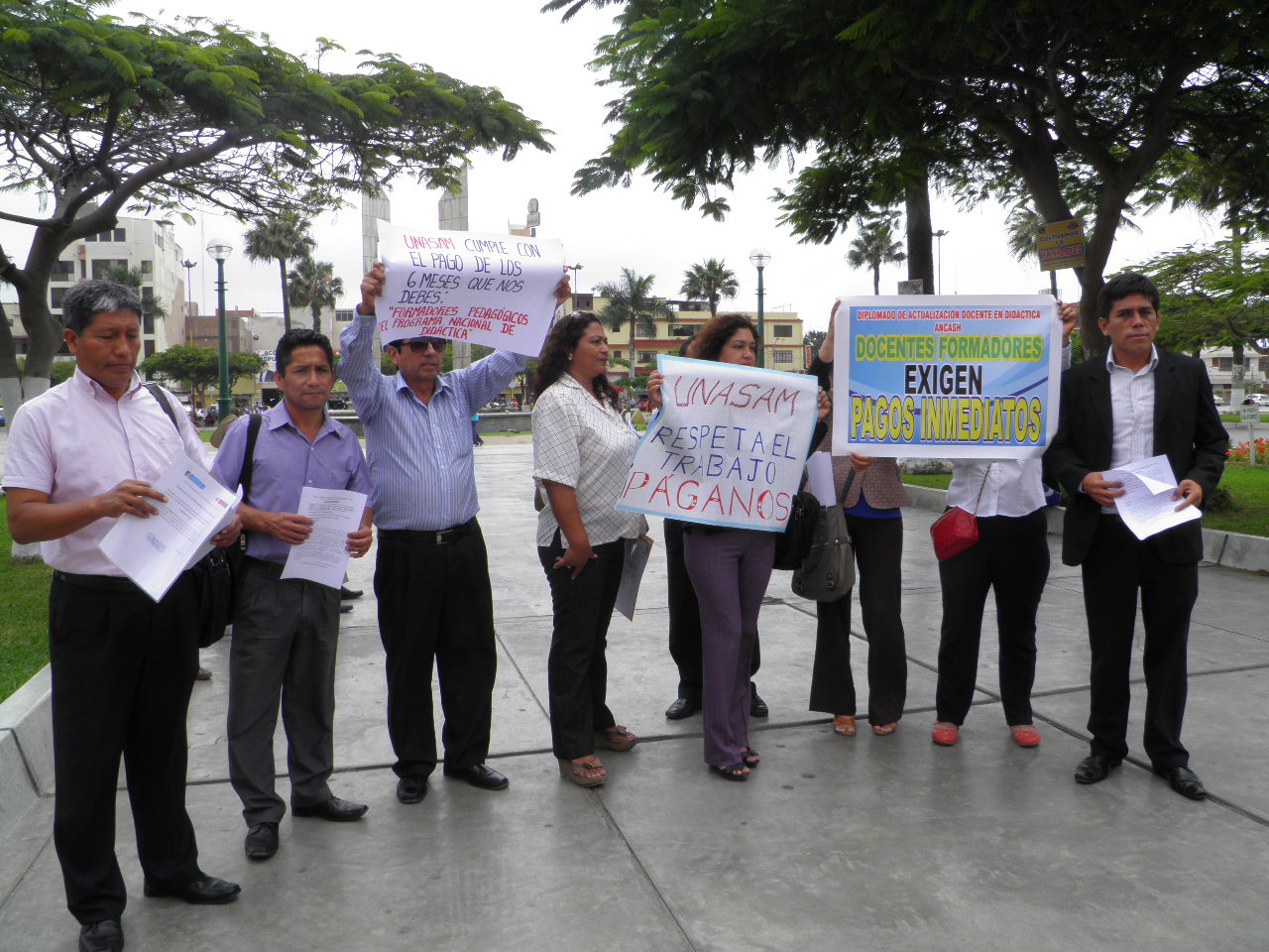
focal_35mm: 28
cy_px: 476
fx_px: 1026
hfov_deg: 63.4
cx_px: 634
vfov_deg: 49.7
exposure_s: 1/250
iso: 50
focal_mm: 4.9
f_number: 5.7
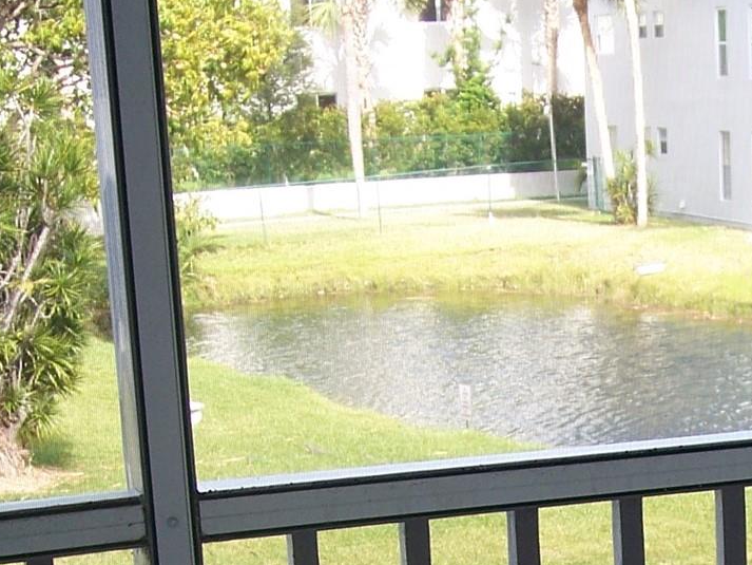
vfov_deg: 12.8
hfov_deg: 17.3
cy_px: 757
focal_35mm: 112
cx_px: 692
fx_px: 2434
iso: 100
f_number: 3.4
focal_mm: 8
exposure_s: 1/180
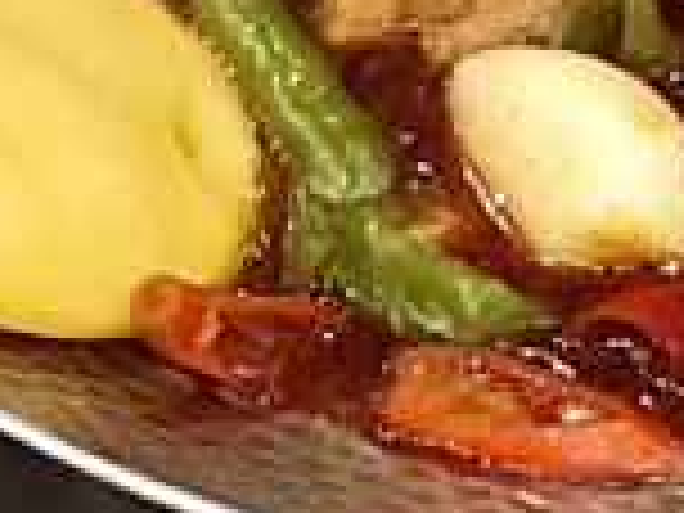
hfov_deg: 2.7
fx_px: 14405
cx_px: 400
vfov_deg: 2.0
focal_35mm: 729
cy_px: -598
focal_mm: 9
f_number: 2.8
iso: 125
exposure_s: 1/33
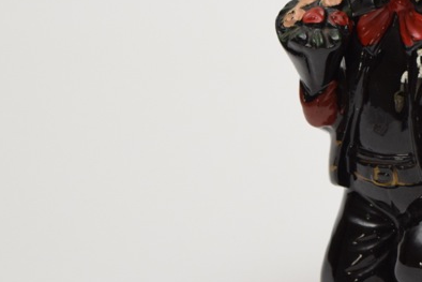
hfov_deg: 9.8
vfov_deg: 6.6
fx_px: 2454
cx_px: 402
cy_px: 69
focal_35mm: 209
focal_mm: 55
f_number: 5.6
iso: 1100
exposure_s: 1/60
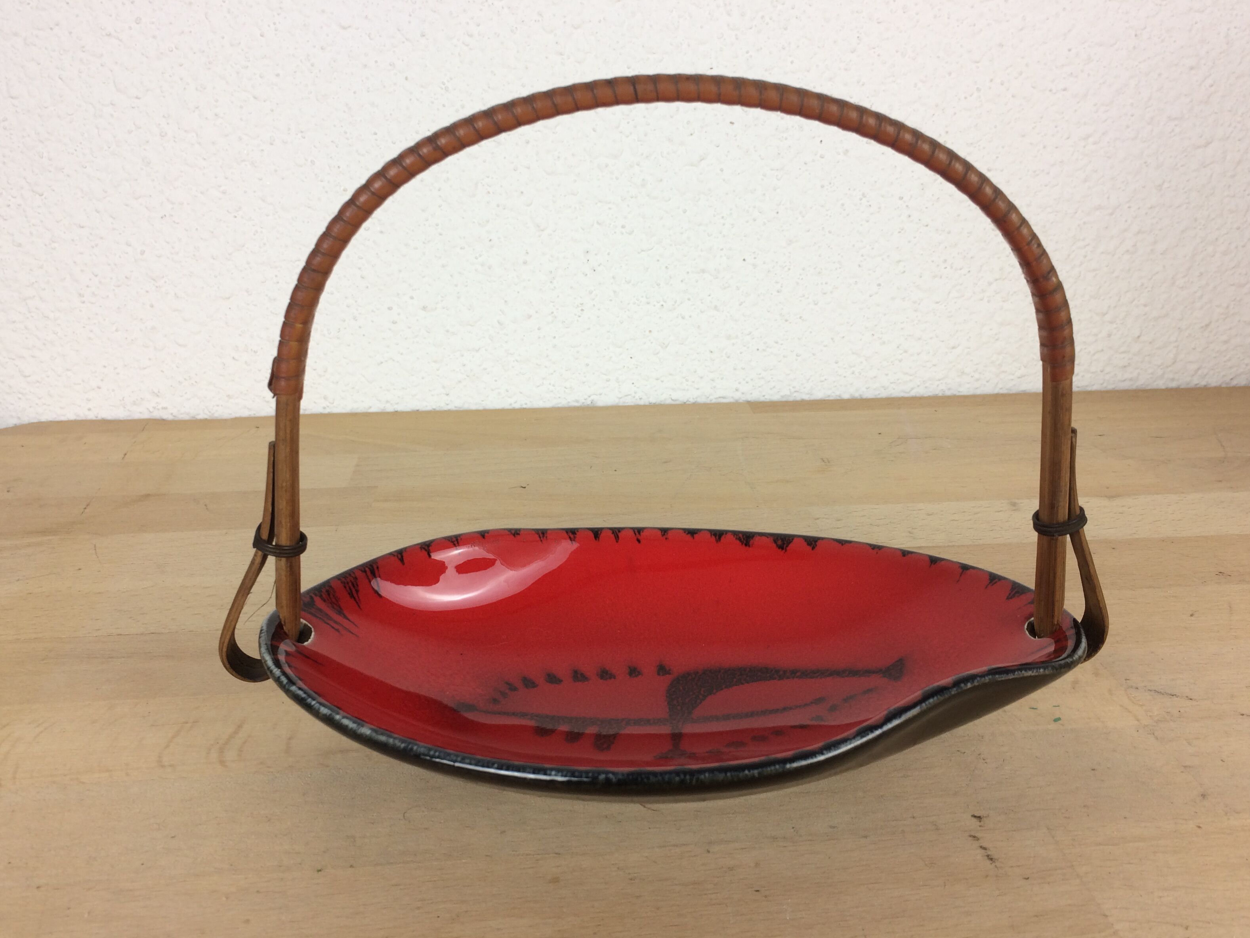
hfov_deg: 60.0
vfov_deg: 46.8
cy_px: 467
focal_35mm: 30
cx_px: 634
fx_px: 1083
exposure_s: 1/50
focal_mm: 4.15
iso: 32
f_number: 2.2
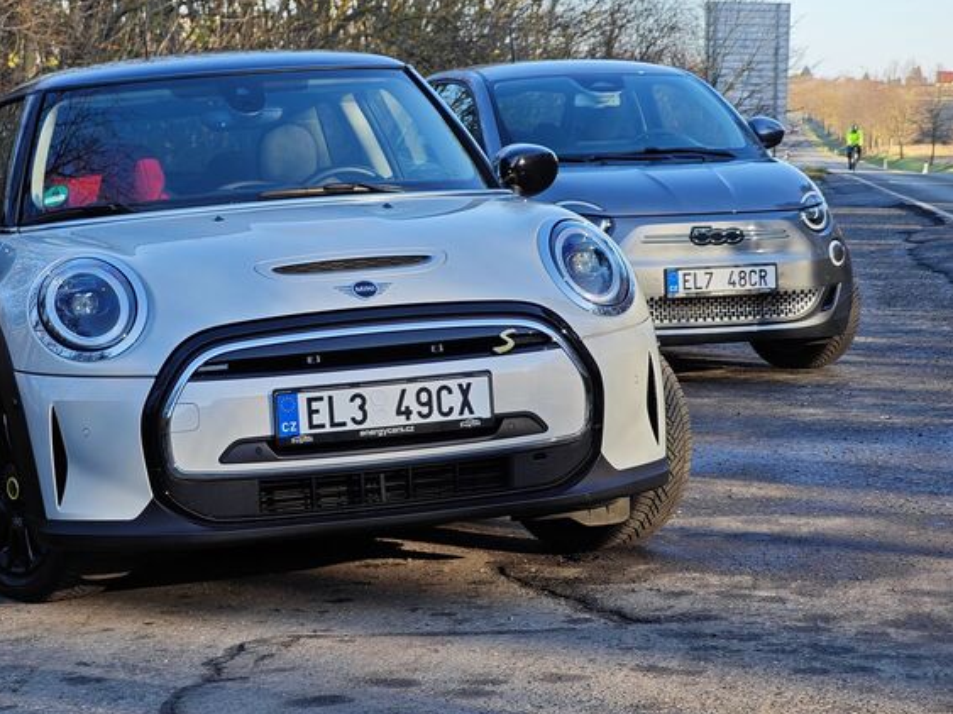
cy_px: 343
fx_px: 2697
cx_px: 364
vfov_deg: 15.1
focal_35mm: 98
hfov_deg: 20.0
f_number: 1.8
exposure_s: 1/835
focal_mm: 12.28
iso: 50
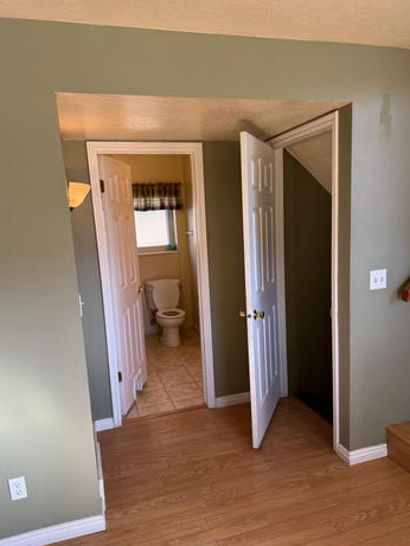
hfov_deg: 54.9
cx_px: 201
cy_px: 283
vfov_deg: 69.4
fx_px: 395
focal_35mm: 25
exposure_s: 1/121
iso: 125
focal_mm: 6.76
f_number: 1.78
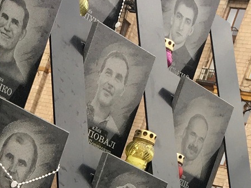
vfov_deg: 10.8
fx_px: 935
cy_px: 335
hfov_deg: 14.8
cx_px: -54
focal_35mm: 129
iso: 32
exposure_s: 1/100
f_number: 2.2
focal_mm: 4.15
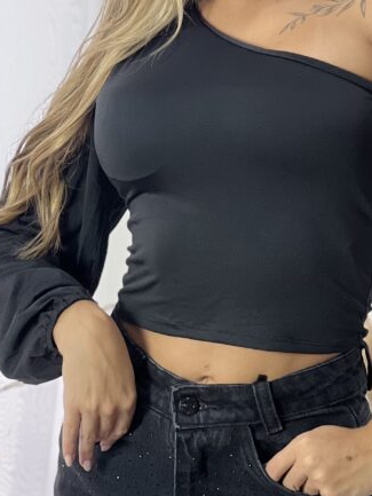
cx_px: 244
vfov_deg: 11.9
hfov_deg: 8.9
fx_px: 2377
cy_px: 131
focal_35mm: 166
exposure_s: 1/120
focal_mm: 9
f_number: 2.8
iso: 100
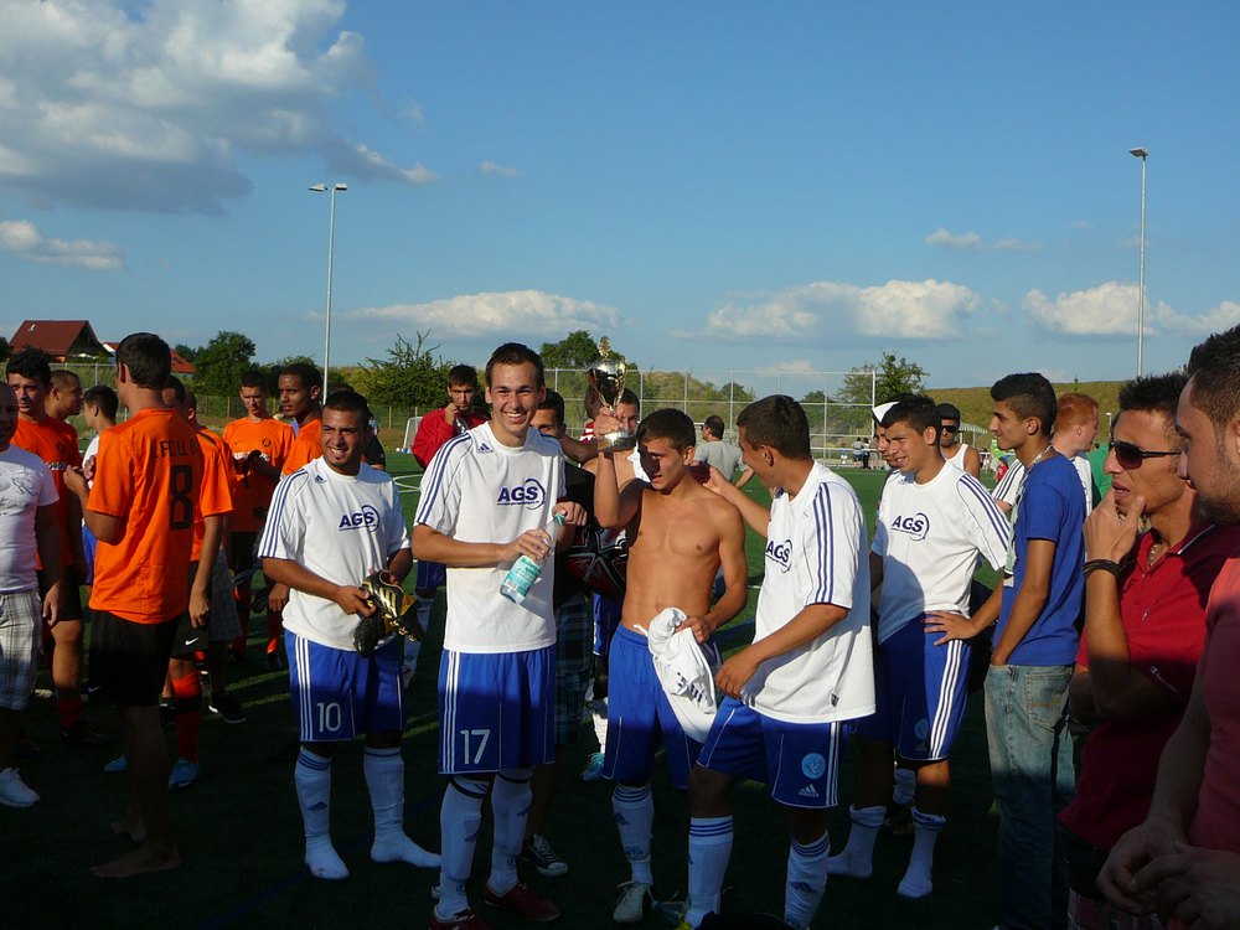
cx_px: 620
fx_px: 1254
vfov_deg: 40.7
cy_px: 465
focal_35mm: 35
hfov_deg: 52.6
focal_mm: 5.2
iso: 80
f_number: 5
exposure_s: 1/640
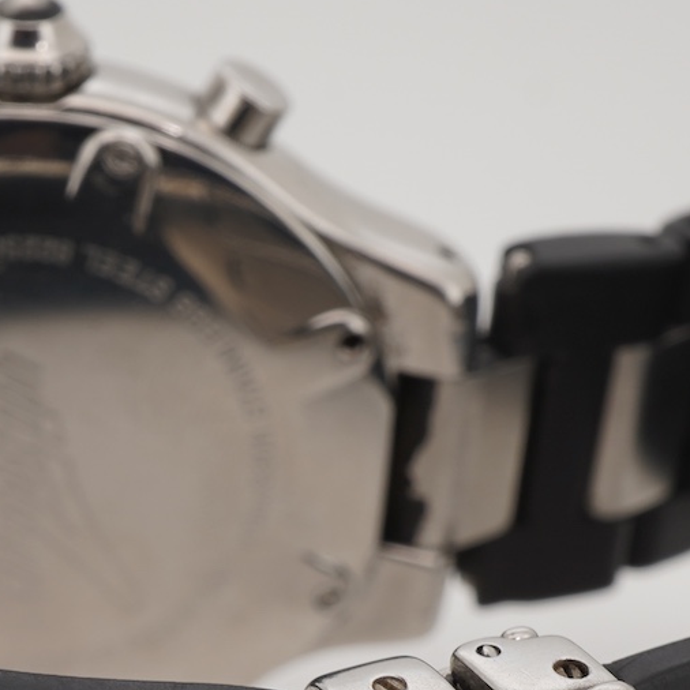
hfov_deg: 14.6
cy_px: 646
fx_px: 2684
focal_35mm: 119
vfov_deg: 14.5
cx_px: 140
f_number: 22
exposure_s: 1/160
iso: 160
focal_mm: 30
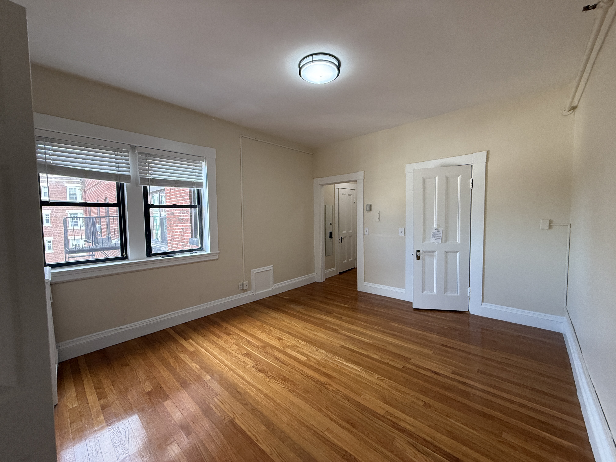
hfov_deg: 102.1
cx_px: 308
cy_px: 231
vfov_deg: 85.7
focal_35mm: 14
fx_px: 249
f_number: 2.2
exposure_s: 1/120
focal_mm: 2.22
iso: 250
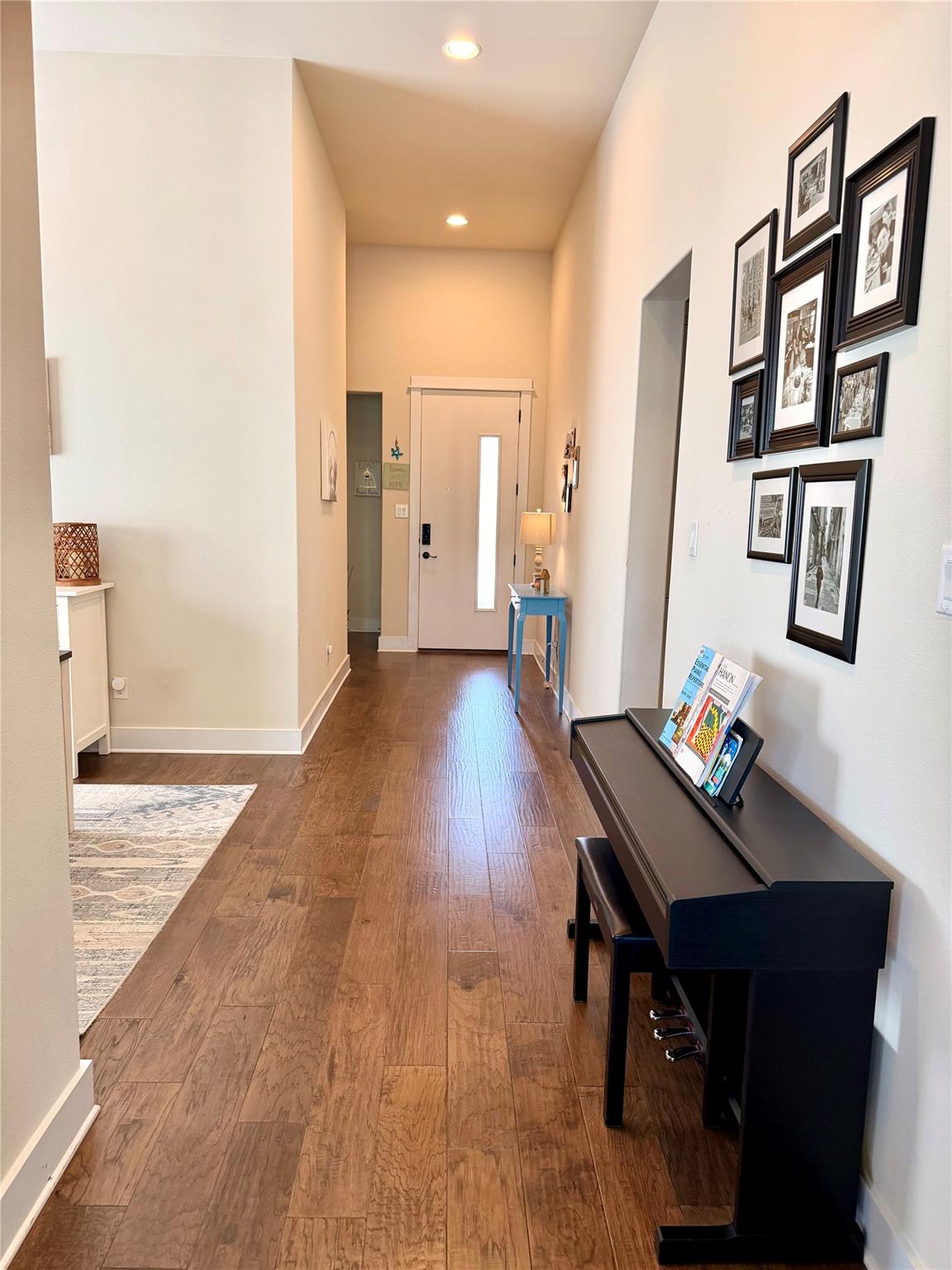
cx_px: 476
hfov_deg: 56.8
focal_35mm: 24
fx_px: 880
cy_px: 635
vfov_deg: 71.6
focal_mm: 6.76
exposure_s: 1/120
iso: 160
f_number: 1.78
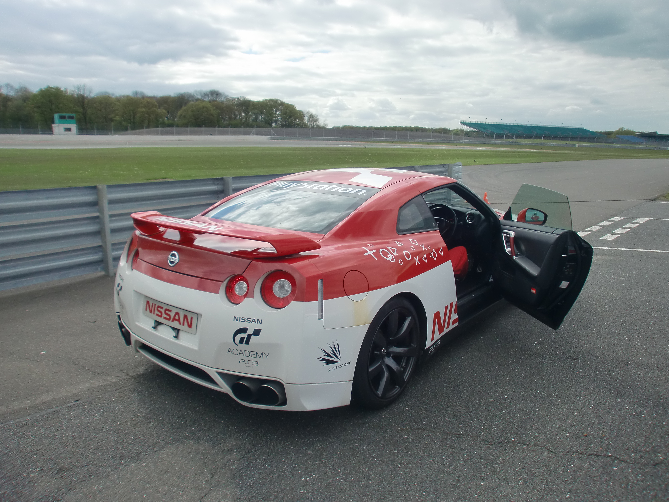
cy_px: 251
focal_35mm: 26
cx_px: 334
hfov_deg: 67.3
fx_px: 502
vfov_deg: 53.1
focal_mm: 4.65
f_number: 7.8
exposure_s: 1/200
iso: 64
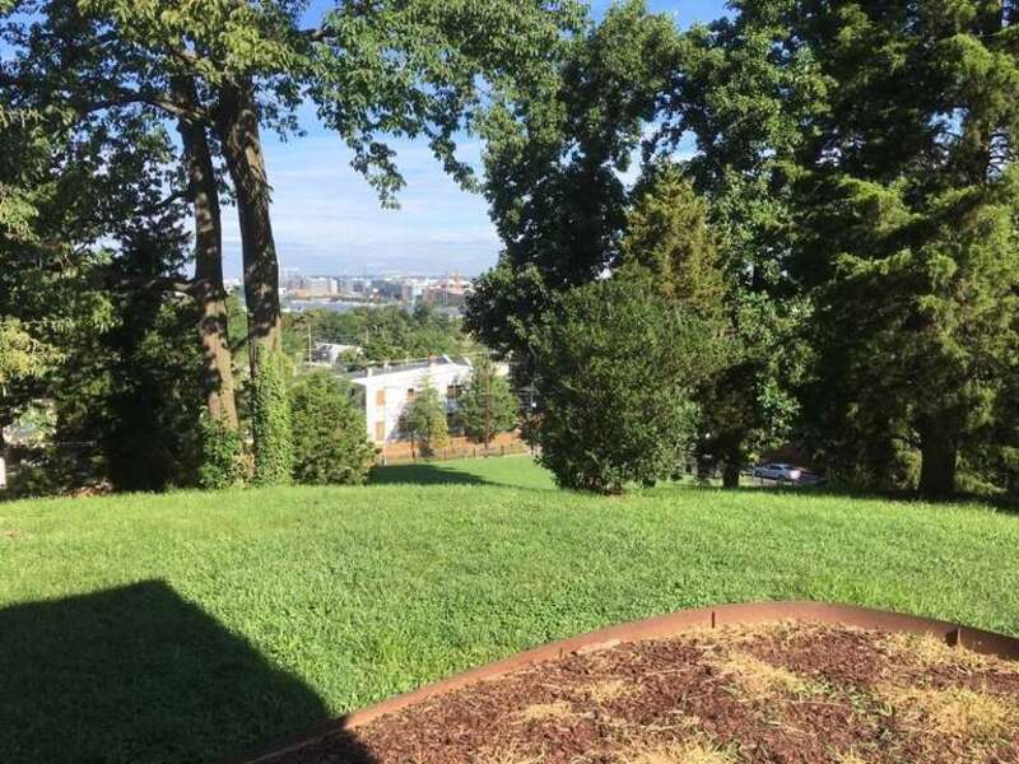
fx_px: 854
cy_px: 382
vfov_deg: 48.2
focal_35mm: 29
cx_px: 510
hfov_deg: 61.7
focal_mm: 4.15
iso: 25
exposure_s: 1/962
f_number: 2.2
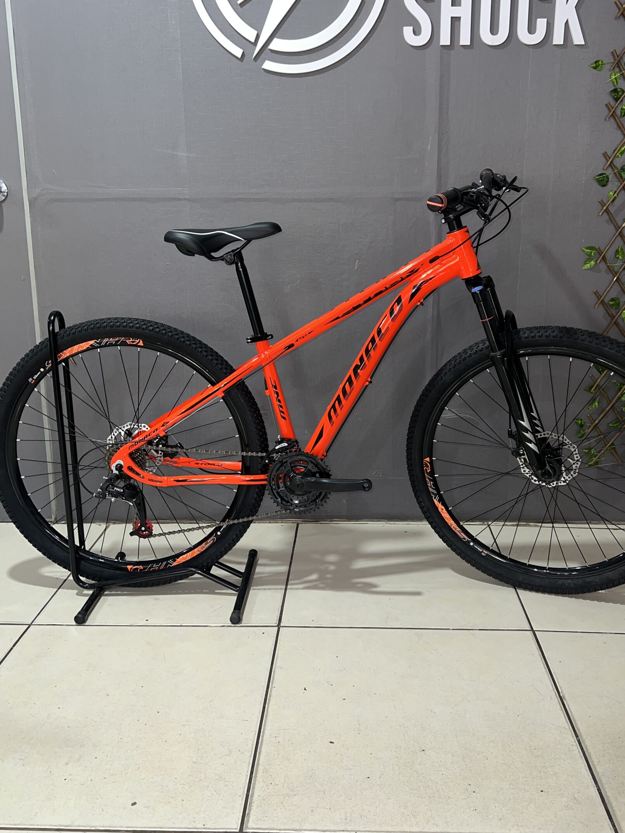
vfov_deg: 58.2
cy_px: 366
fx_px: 746
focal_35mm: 31
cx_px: 339
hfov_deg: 45.4
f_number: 1.5
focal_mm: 5.7
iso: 40
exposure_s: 1/27
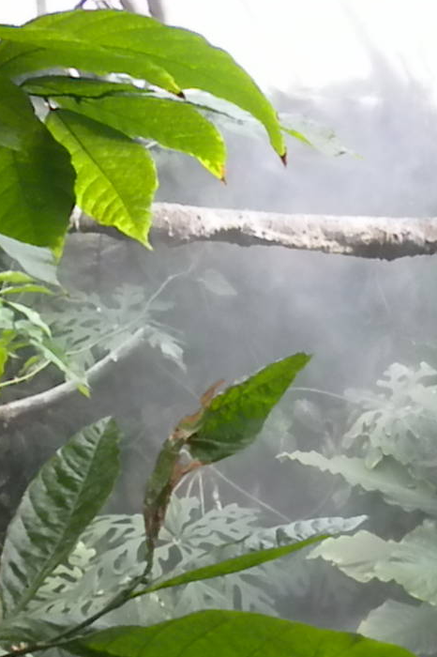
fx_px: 1604
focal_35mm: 88
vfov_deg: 23.1
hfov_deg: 15.3
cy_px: 416
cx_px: 400
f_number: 3.5
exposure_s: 1/327
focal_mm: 6.6
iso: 640
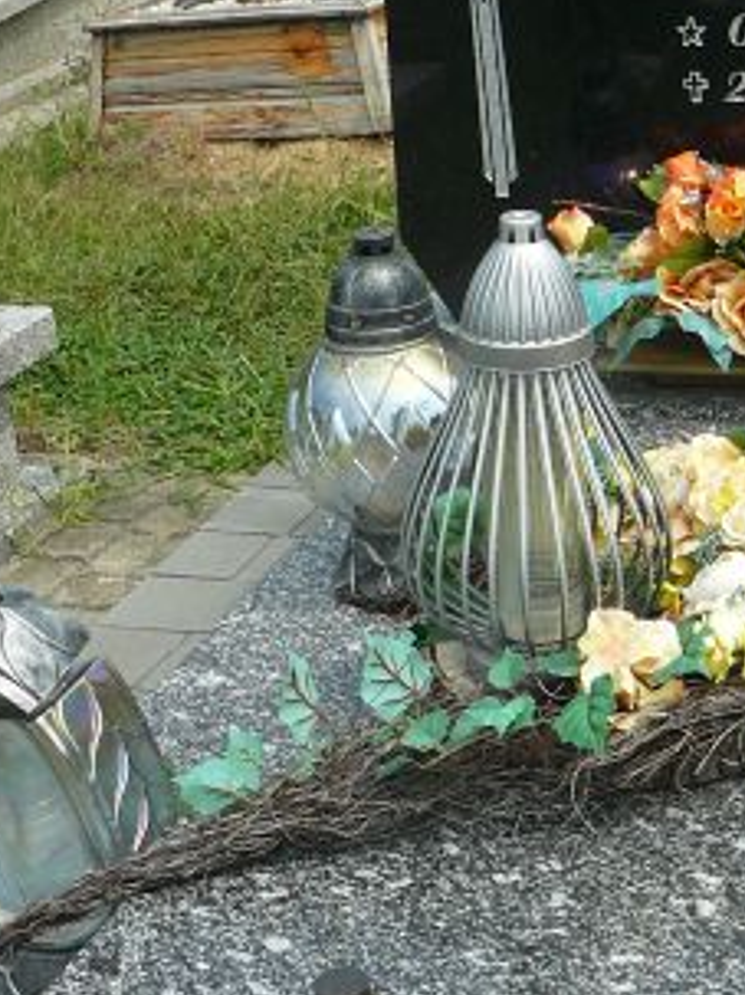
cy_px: 532
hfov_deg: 19.8
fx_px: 2125
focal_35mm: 74
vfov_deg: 26.3
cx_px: 525
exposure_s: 1/400
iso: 80
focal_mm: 5.2
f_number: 5
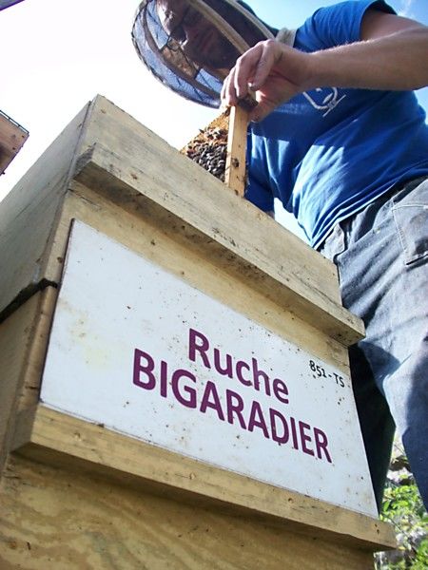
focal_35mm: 32
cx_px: 214
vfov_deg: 56.8
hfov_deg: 44.2
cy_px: 285
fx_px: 528
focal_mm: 5.7
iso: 80
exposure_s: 1/200
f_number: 2.9
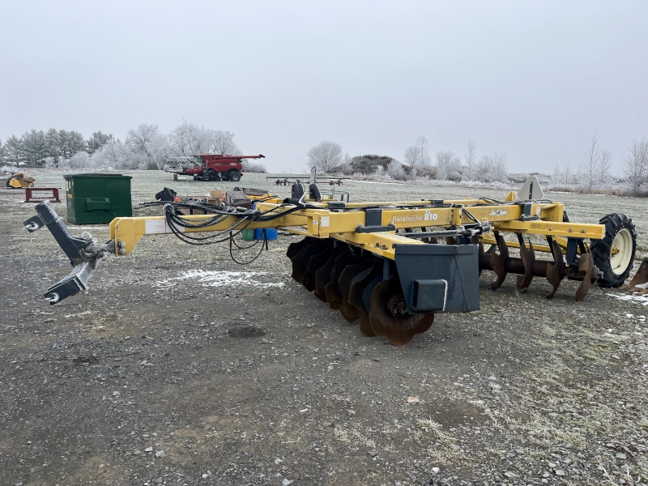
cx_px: 324
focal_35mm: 26
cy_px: 243
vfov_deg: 53.1
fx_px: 487
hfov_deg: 67.3
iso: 50
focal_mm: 5.1
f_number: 1.6
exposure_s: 1/1600
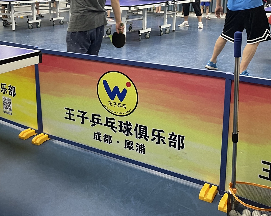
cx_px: 98
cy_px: 64
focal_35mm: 44
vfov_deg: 33.7
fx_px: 353
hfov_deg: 41.6
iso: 160
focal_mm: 4.2
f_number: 1.6
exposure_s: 1/50
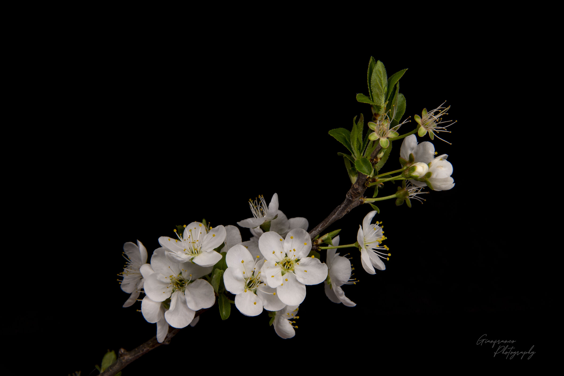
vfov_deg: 13.0
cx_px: 282
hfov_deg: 19.5
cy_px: 188
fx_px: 1644
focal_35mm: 105
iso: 100
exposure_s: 10
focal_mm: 105
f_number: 22
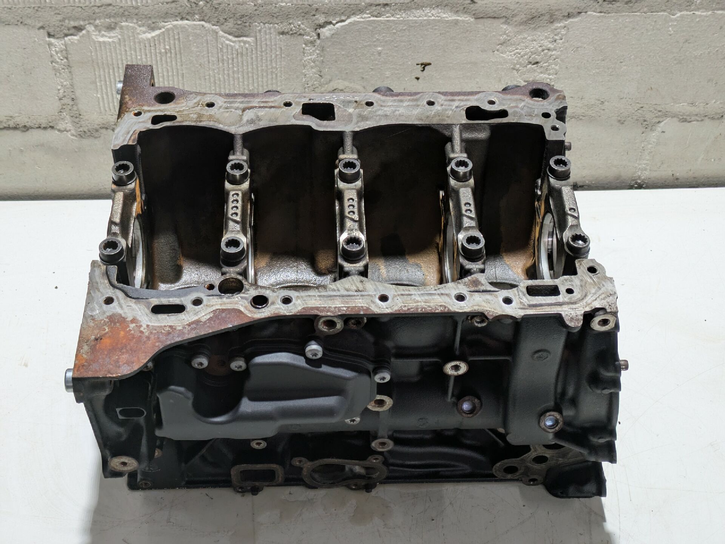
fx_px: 1068
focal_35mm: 51
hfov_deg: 37.5
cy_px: 272
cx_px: 362
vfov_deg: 28.6
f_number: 1.89
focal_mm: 5.43
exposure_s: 1/50
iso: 90
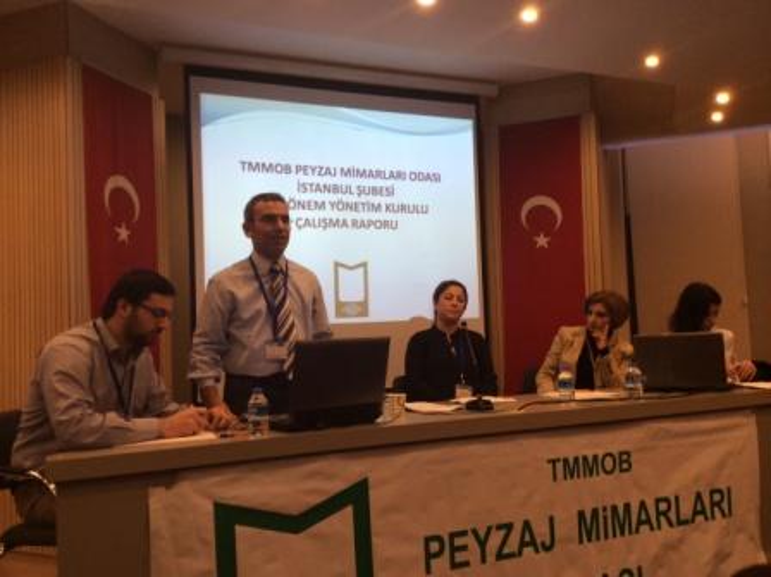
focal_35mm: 33
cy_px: 288
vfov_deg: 42.9
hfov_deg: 55.4
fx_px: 734
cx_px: 386
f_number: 2.4
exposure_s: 1/25
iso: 50
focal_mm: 3.3
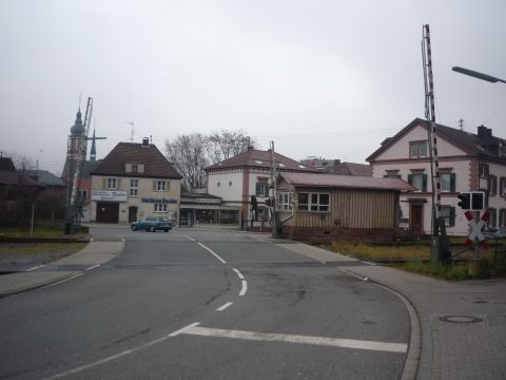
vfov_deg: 44.2
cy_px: 190
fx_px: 468
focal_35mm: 32
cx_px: 253
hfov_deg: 56.8
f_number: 4
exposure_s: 1/100
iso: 100
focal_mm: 5.2
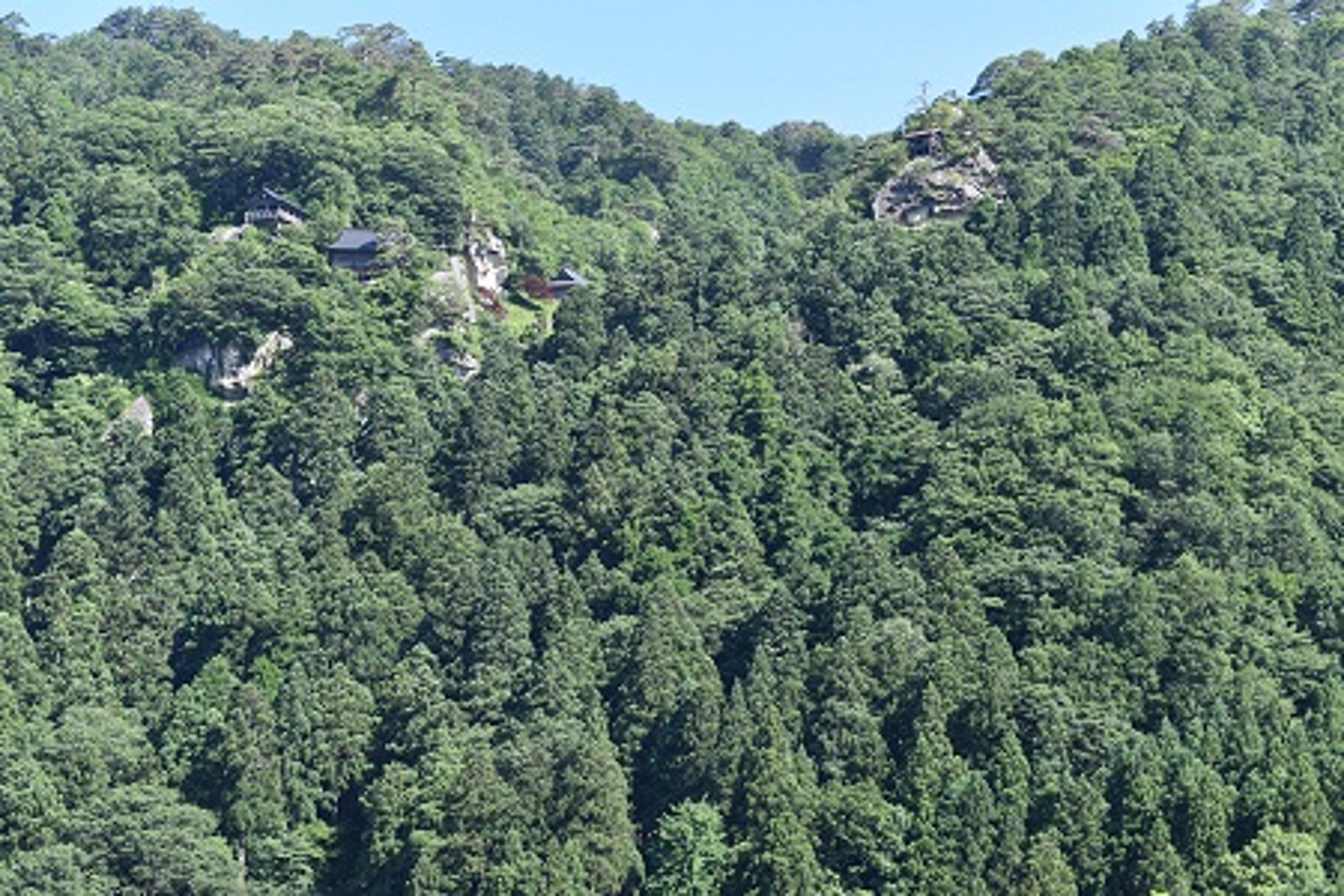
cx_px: 672
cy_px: 448
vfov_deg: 16.6
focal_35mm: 82
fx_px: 3080
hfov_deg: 24.6
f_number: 8
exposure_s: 1/250
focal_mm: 55
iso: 360
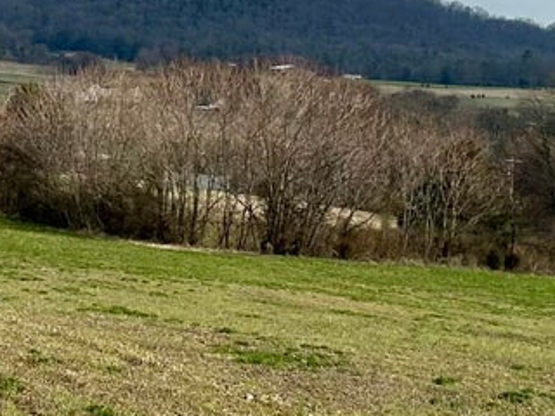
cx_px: 299
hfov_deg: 30.3
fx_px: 1026
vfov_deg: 21.7
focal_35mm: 64
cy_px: -40
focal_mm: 6.86
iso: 80
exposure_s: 1/7042
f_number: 1.78
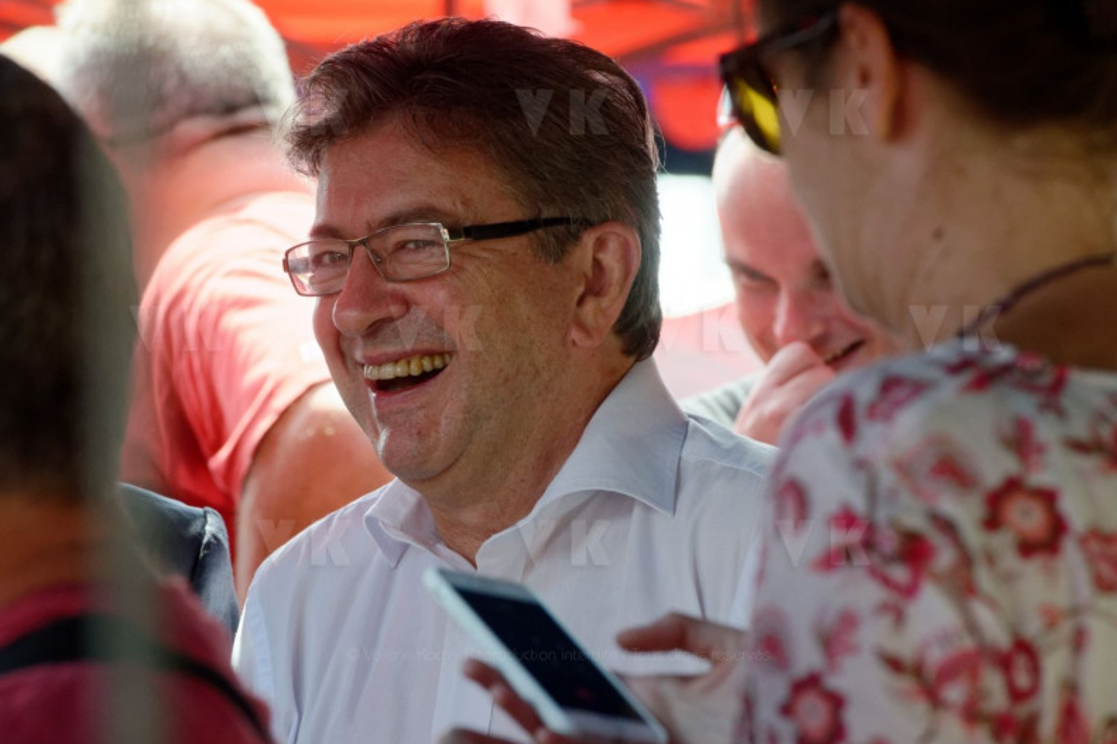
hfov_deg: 6.8
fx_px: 9399
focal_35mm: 303
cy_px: 371
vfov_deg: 4.5
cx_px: 562
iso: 640
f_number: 8
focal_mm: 200
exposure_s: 1/320
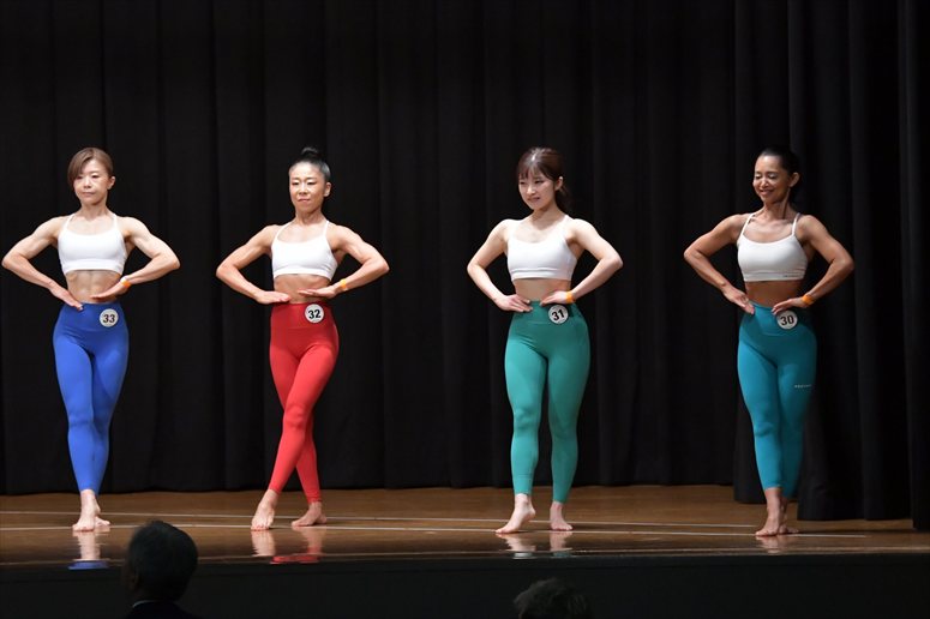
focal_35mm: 168
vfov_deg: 8.2
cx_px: 465
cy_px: 310
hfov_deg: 12.2
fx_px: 4338
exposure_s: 1/400
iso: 5000
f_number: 5.6
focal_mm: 112
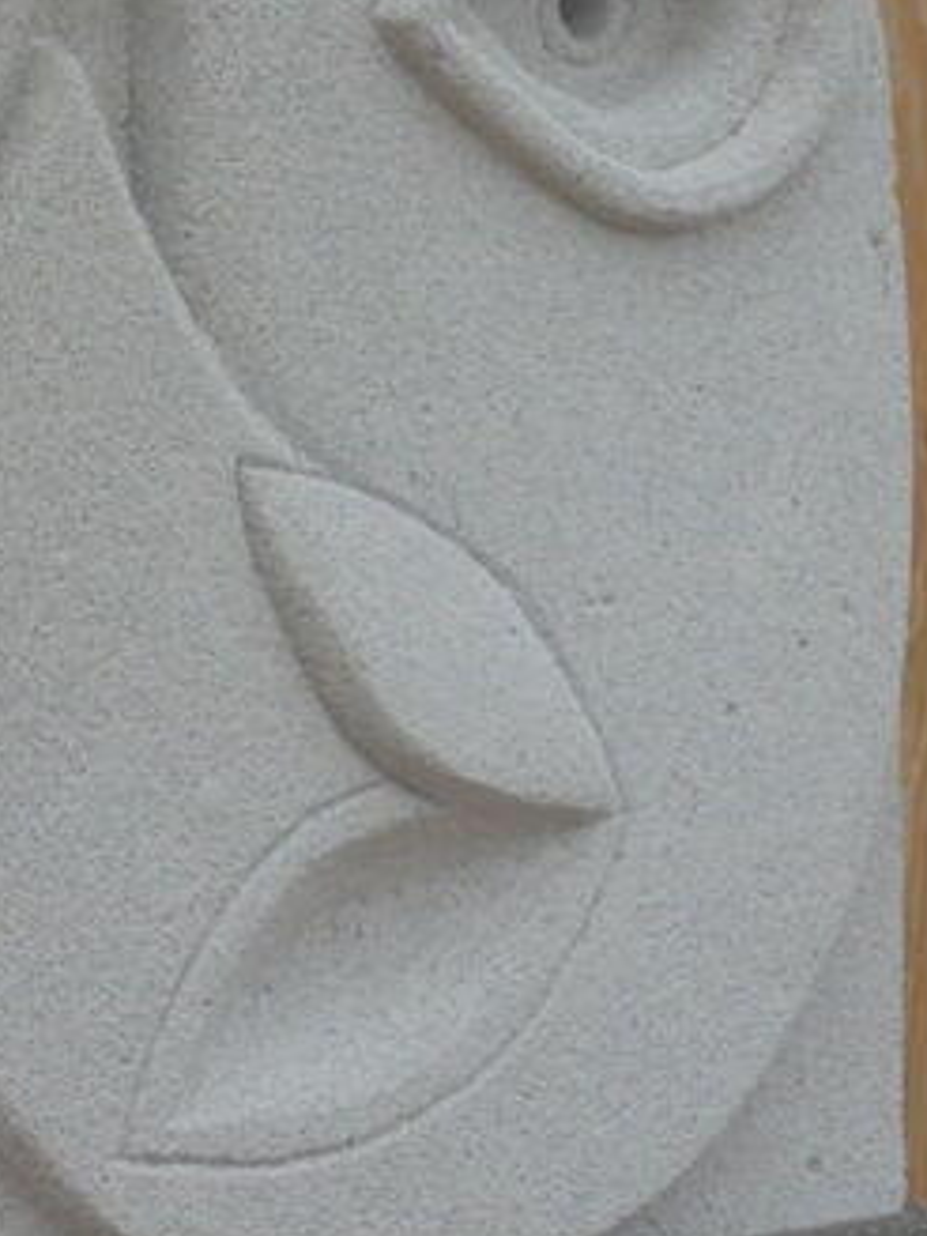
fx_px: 5784
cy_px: 350
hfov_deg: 9.2
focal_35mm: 162
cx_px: 275
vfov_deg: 12.2
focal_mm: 14.9
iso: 400
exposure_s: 1/250
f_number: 6.7
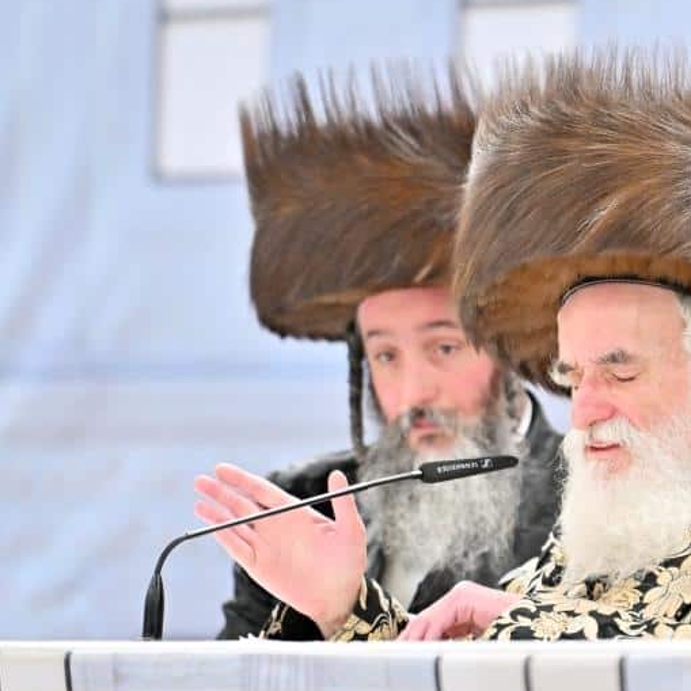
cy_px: 335
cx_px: 607
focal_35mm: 513
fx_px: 11586
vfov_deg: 3.4
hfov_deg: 3.4
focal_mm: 200
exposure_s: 1/160
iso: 640
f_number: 2.8
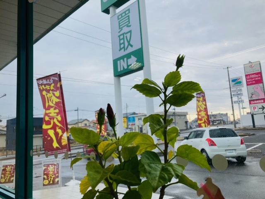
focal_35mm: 28
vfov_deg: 49.7
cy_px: 100
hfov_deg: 63.4
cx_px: 132
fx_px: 214
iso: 20
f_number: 1.8
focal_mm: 3.99
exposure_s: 1/666
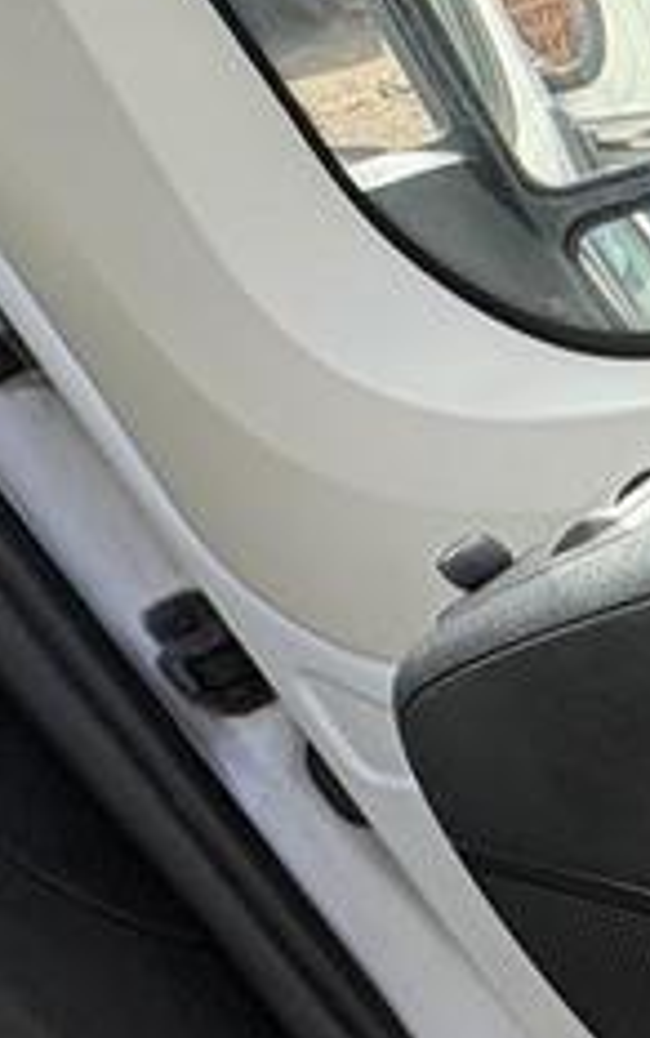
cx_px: 1705
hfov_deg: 13.4
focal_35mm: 57
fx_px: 1613
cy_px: 650
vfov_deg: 35.5
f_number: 2.2
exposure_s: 1/131
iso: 125
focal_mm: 2.22
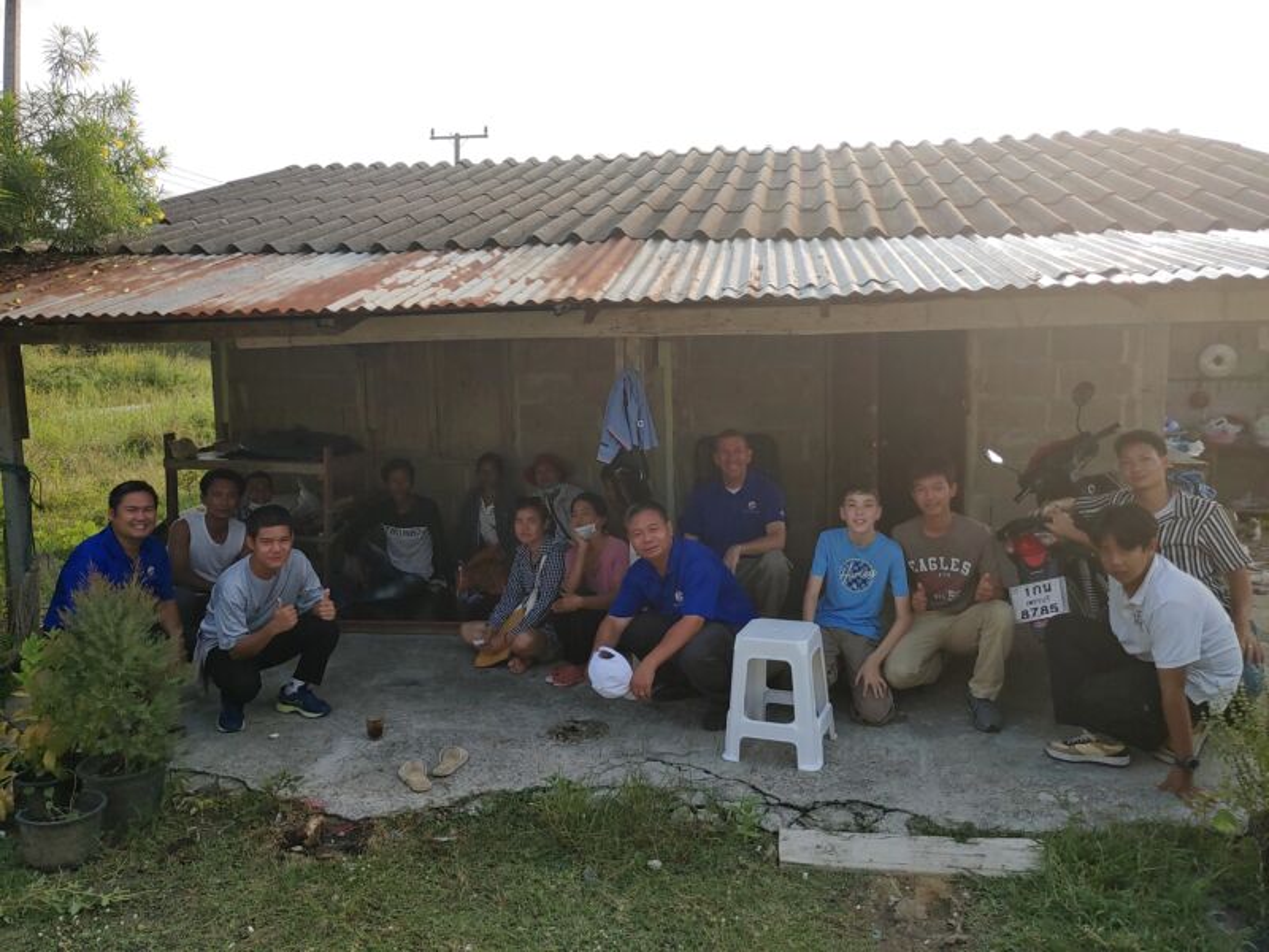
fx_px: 953
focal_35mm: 26
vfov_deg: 53.1
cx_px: 634
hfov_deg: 67.3
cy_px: 476
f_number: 1.8
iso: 50
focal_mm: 4.36
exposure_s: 1/1087
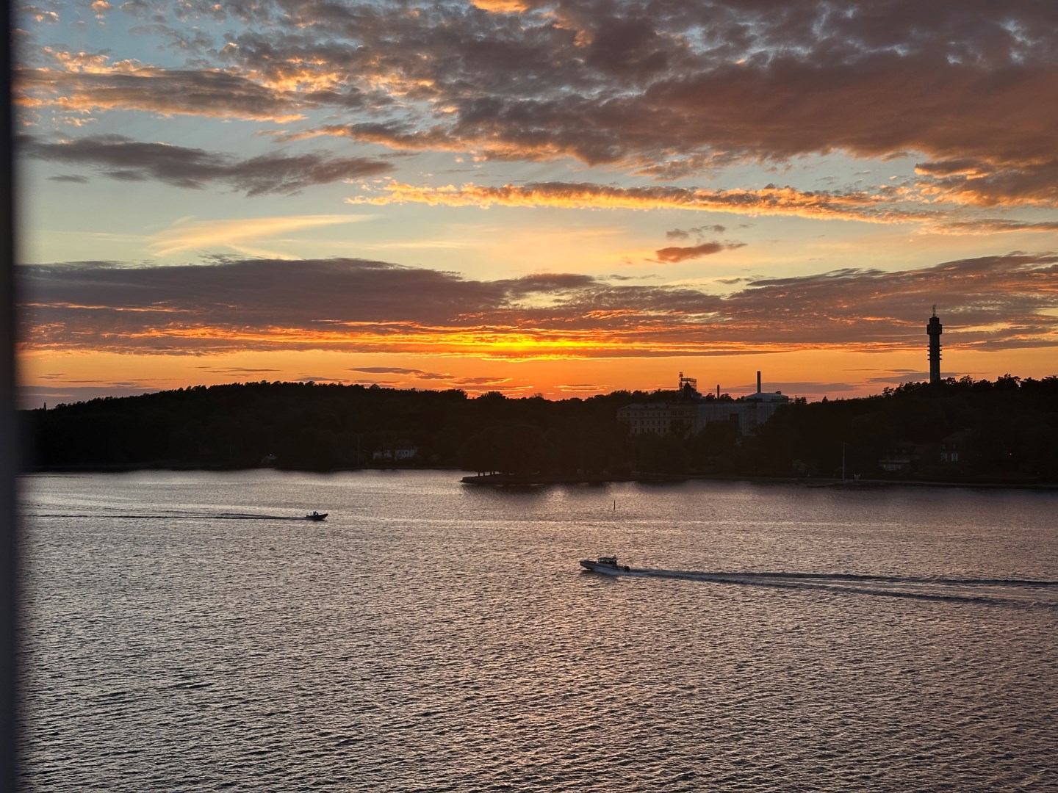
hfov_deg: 39.7
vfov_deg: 30.3
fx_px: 1467
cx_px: 529
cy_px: 396
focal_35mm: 48
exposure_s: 1/320
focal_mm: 6.86
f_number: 1.78
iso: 64
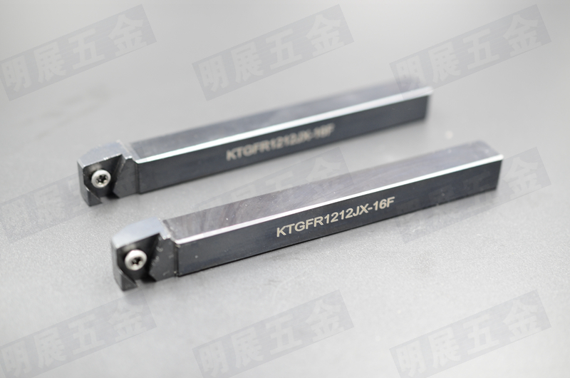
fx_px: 948
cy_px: 189
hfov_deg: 33.5
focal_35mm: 60
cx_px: 285
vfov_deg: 22.5
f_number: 3.2
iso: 320
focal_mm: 40
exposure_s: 1/40
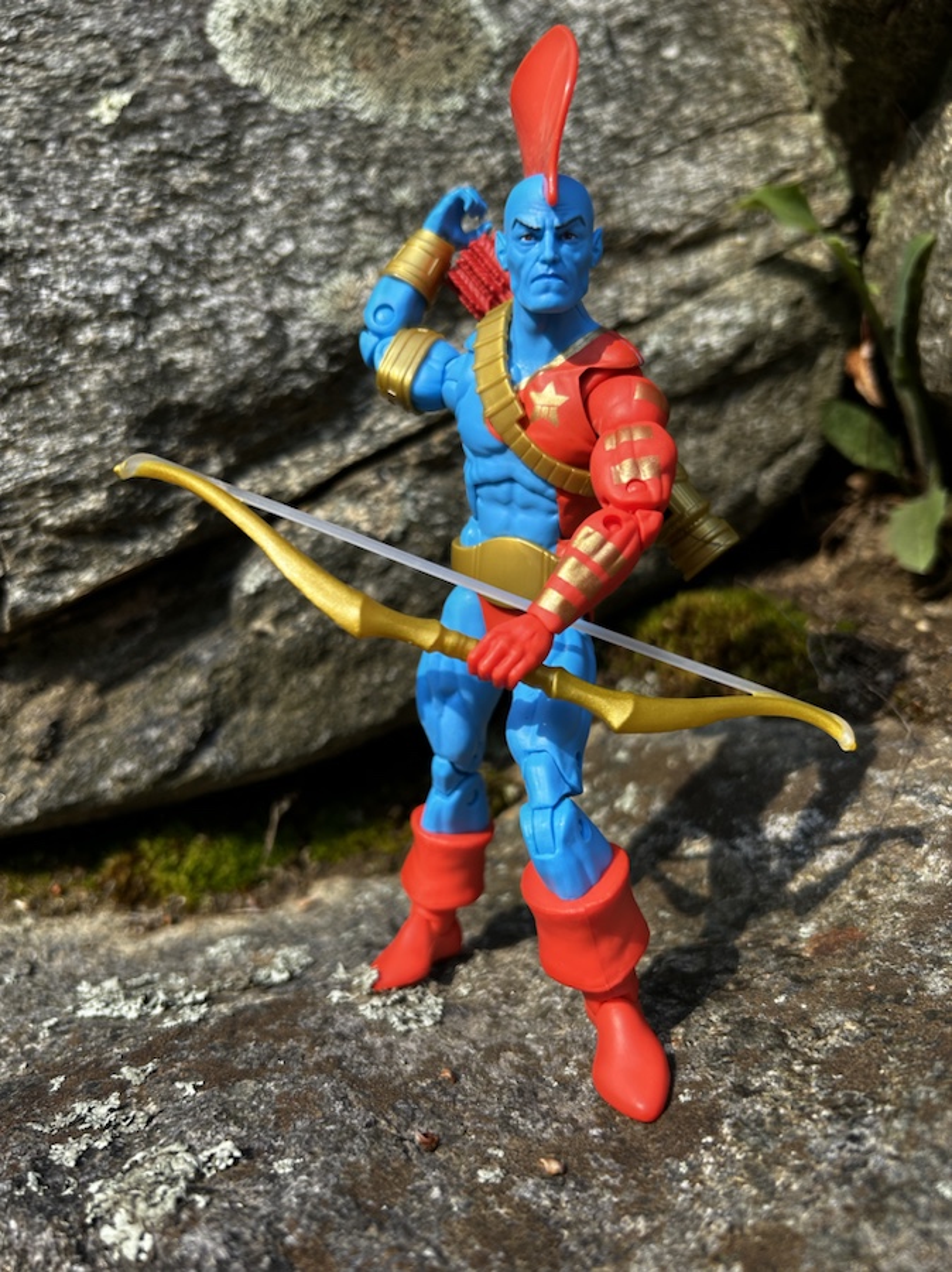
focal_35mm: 26
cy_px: 636
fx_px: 954
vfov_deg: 67.3
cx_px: 476
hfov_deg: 53.0
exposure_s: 1/1377
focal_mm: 5.7
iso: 50
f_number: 1.5
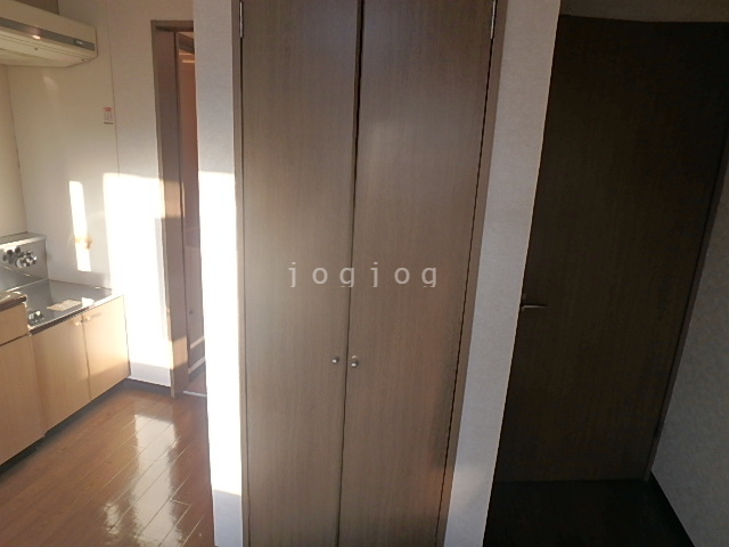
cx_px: 364
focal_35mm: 21
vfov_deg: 63.4
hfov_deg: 79.0
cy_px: 274
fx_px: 442
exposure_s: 1/80
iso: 125
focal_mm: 3.7
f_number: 3.5
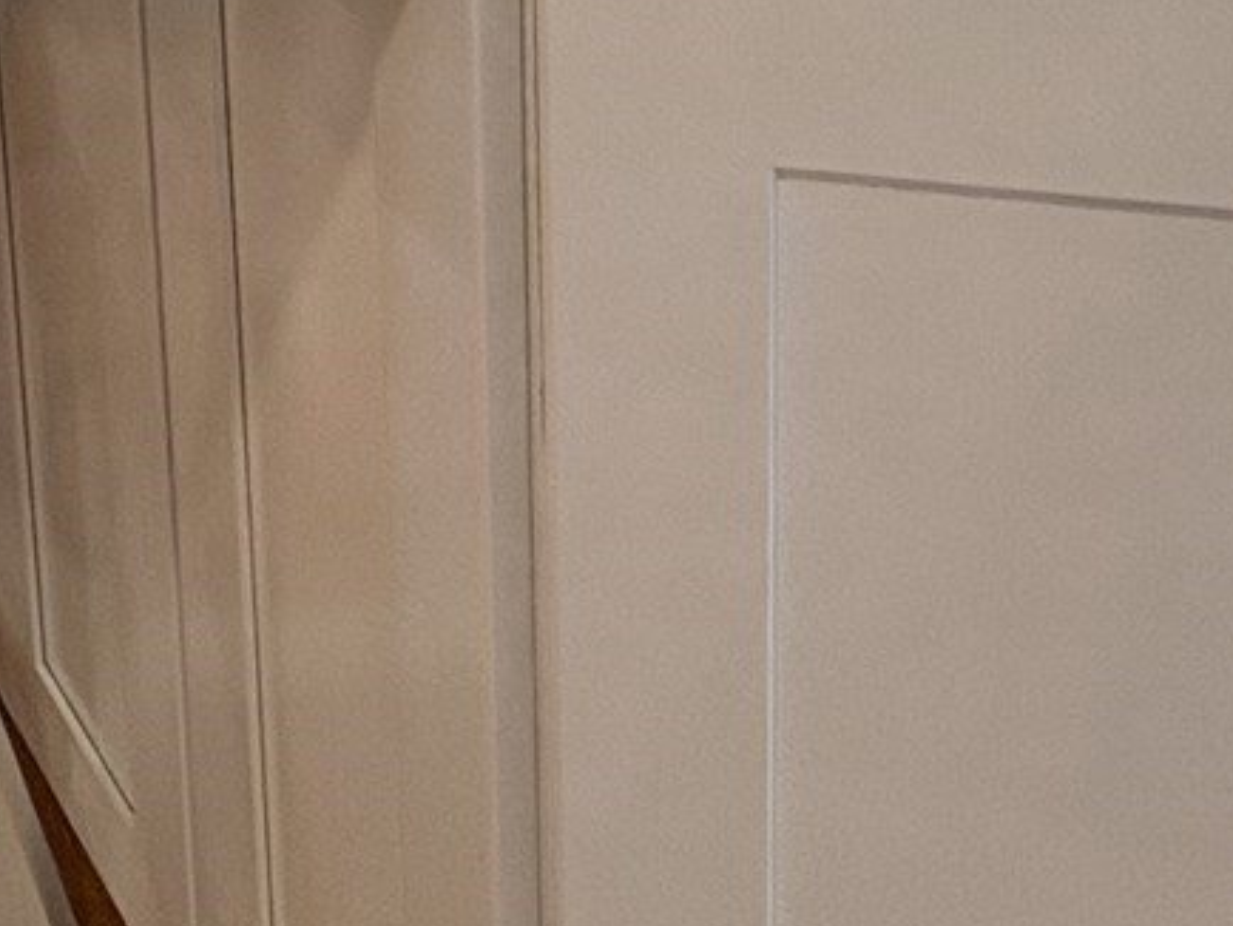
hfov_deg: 29.3
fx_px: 2352
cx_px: 727
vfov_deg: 18.9
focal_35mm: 66
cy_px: -557
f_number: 2.2
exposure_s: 1/120
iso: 200
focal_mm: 2.22
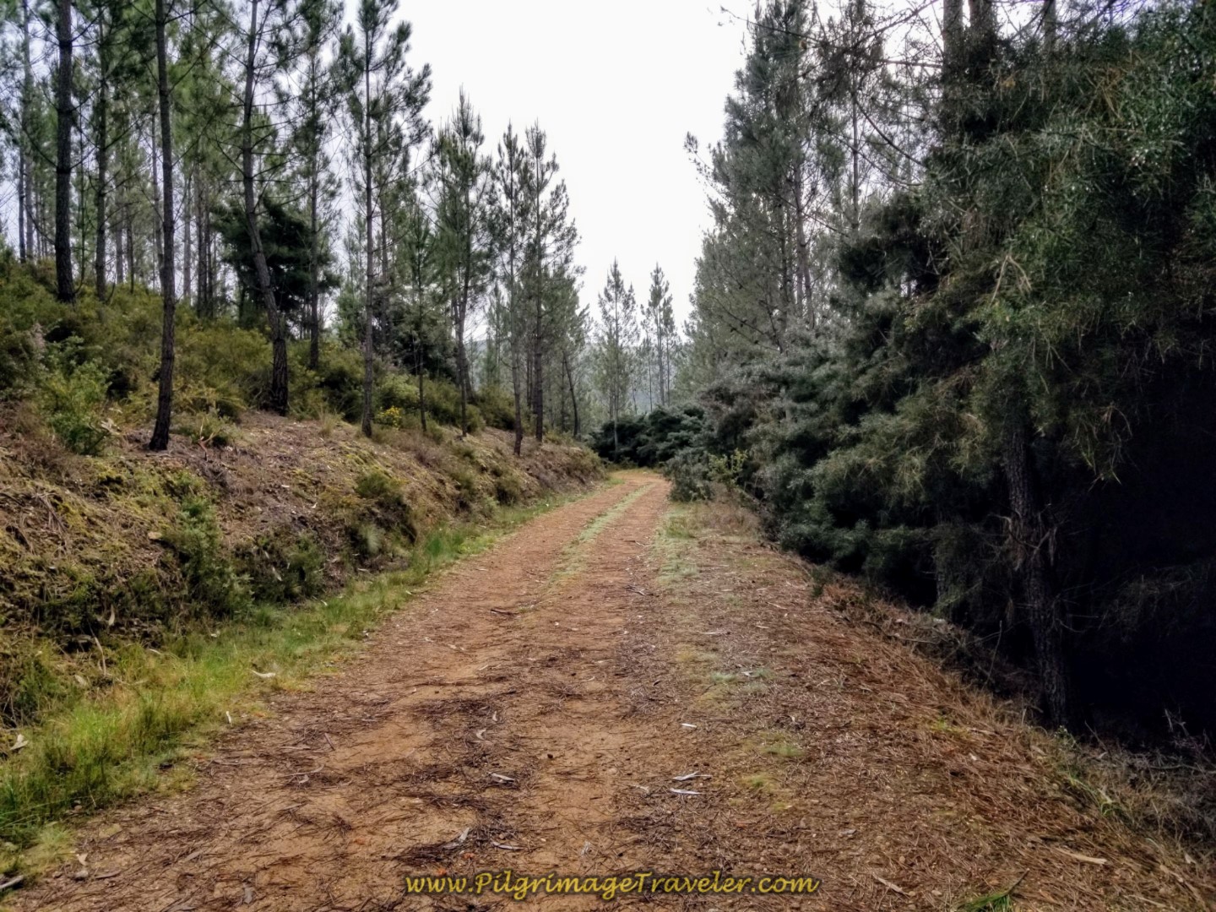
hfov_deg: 67.3
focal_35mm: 26
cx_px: 608
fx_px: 913
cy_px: 456
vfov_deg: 53.1
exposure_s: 1/630
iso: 50
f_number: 1.7
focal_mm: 4.3
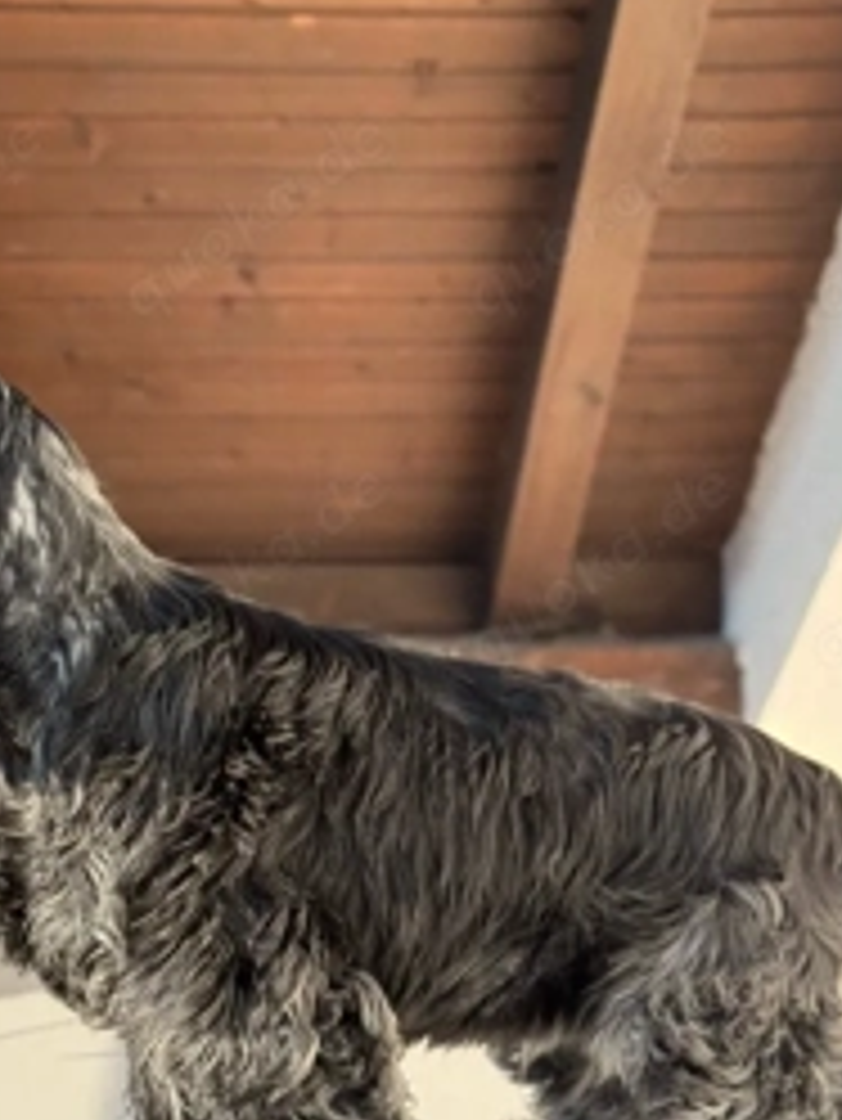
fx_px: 2495
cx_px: 351
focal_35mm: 77
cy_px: 616
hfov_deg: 19.1
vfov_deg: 25.3
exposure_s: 1/557
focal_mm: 6.76
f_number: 1.78
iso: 100
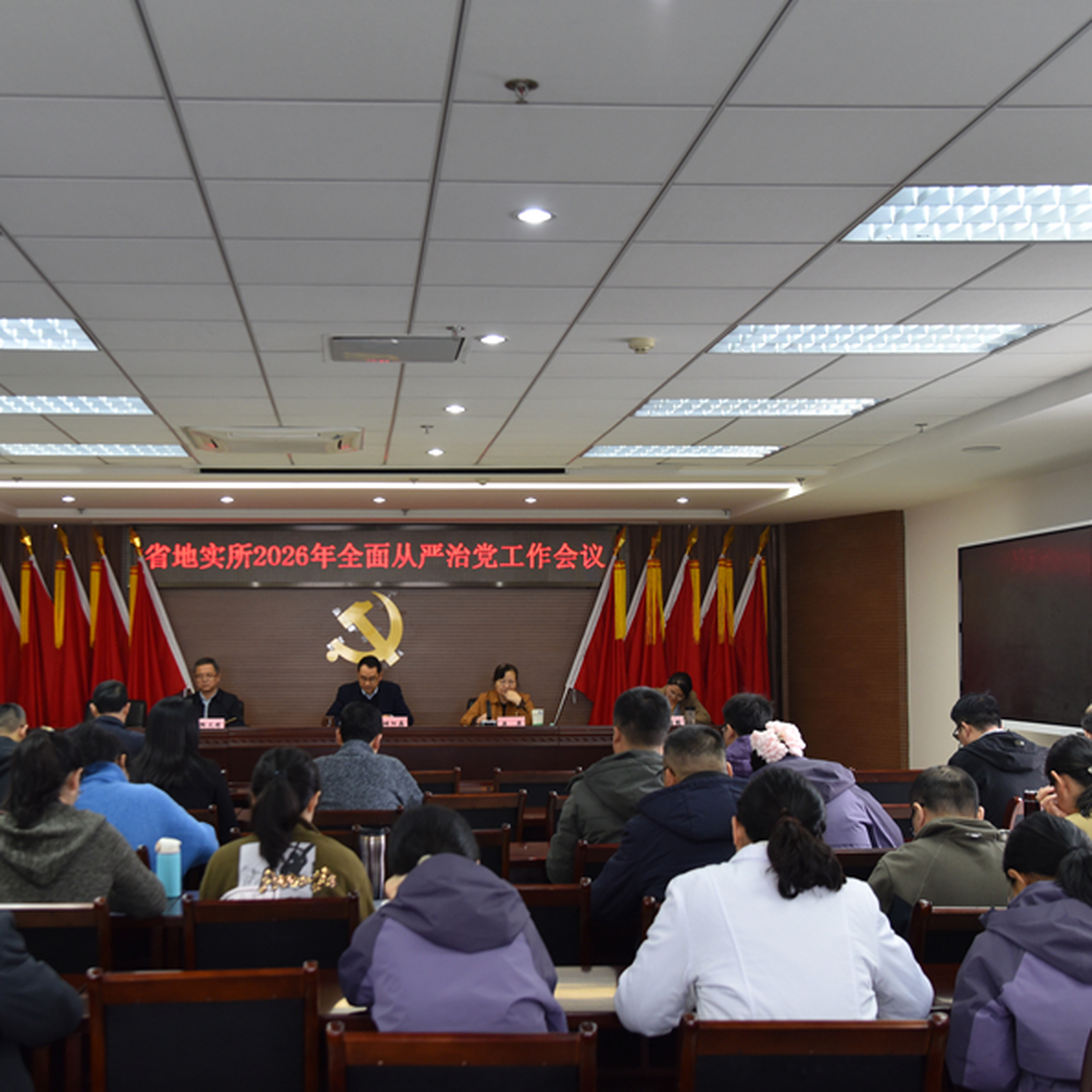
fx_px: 1606
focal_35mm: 45
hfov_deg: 37.4
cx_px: 422
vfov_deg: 37.6
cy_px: 550
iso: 800
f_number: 4
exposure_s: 1/60
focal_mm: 35
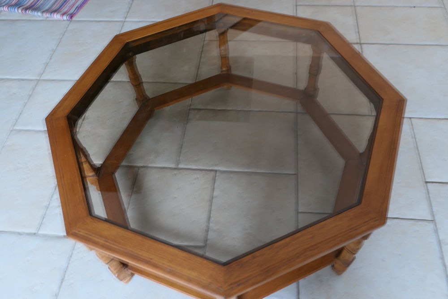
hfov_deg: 63.7
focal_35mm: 29
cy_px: 150
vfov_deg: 45.0
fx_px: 361
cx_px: 224
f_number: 2.5
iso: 125
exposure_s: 1/4
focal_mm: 10.7
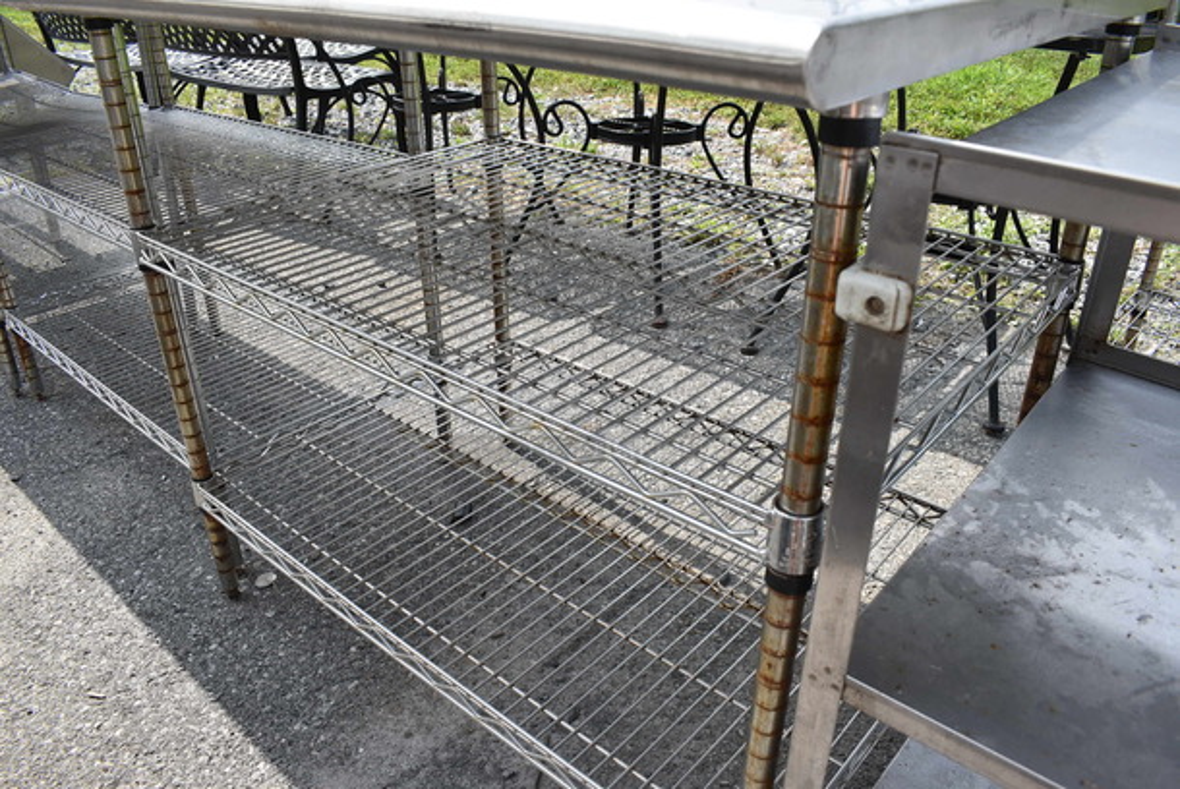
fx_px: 886
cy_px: 394
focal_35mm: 27
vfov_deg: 48.0
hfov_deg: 67.3
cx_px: 590
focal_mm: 18
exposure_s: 1/400
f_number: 8
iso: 200
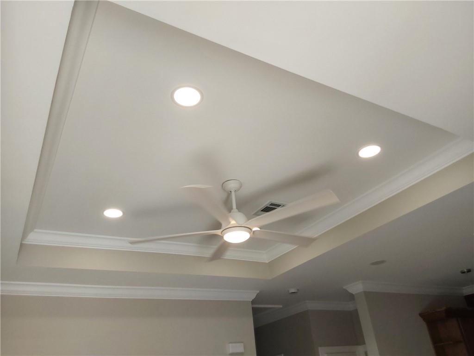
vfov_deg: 49.7
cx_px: 237
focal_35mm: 28
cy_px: 178
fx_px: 383
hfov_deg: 63.4
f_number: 1.9
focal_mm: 2.91
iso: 50
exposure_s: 1/120
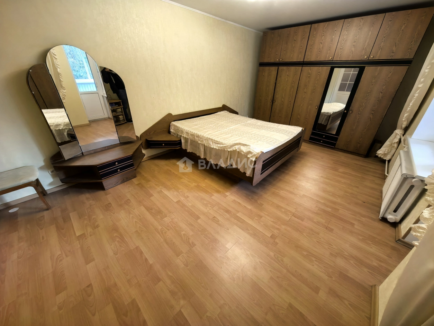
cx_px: 217
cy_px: 163
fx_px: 163
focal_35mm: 13
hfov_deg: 106.2
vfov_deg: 89.9
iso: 400
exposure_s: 1/33.3
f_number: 2.2
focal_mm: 1.76
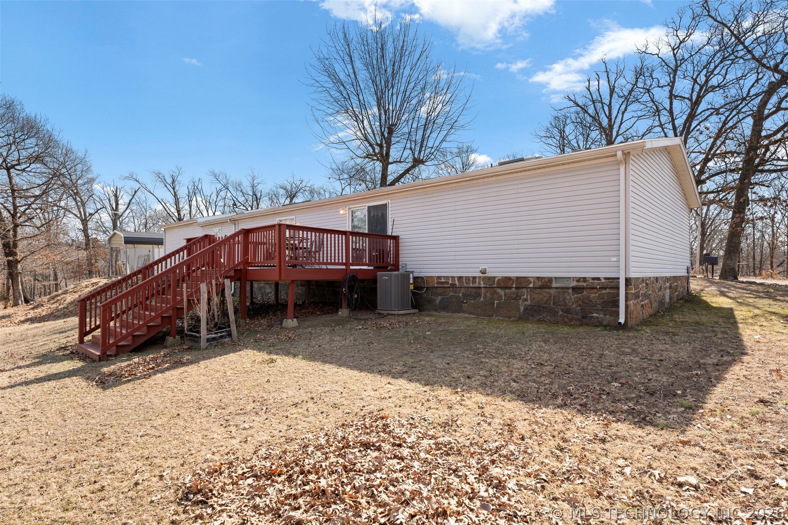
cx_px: 394
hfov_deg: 88.4
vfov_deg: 65.9
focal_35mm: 18
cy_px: 262
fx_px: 405
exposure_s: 1/100
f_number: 8
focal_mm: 18.5
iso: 160
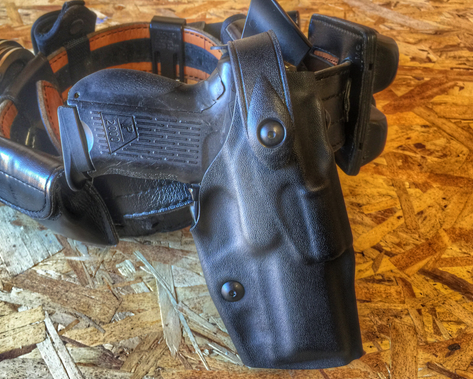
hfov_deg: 55.6
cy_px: 181
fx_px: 448
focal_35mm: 32
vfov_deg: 45.8
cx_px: 224
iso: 40
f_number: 2.2
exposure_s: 1/15
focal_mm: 4.15
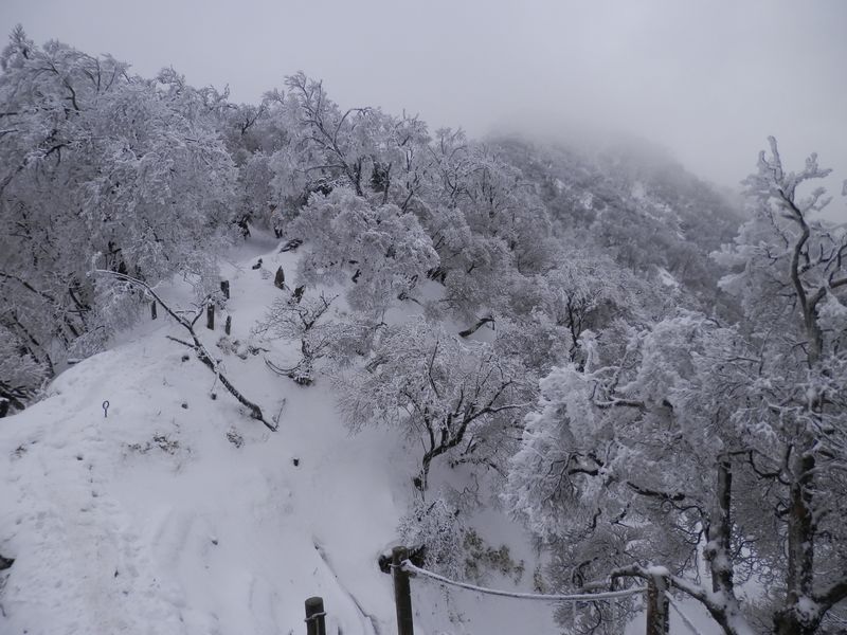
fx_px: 612
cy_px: 318
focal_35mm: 25
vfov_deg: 54.9
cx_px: 424
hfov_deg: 69.4
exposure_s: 1/160
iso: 80
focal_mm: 4.5
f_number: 8.7
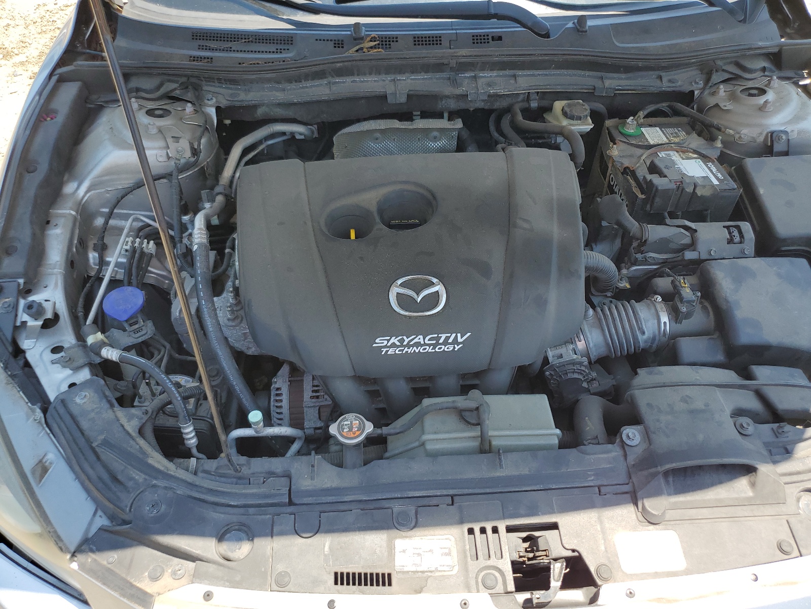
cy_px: 304
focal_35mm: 26
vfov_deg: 53.1
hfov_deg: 67.3
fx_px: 609
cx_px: 406
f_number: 1.5
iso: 50
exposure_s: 1/769
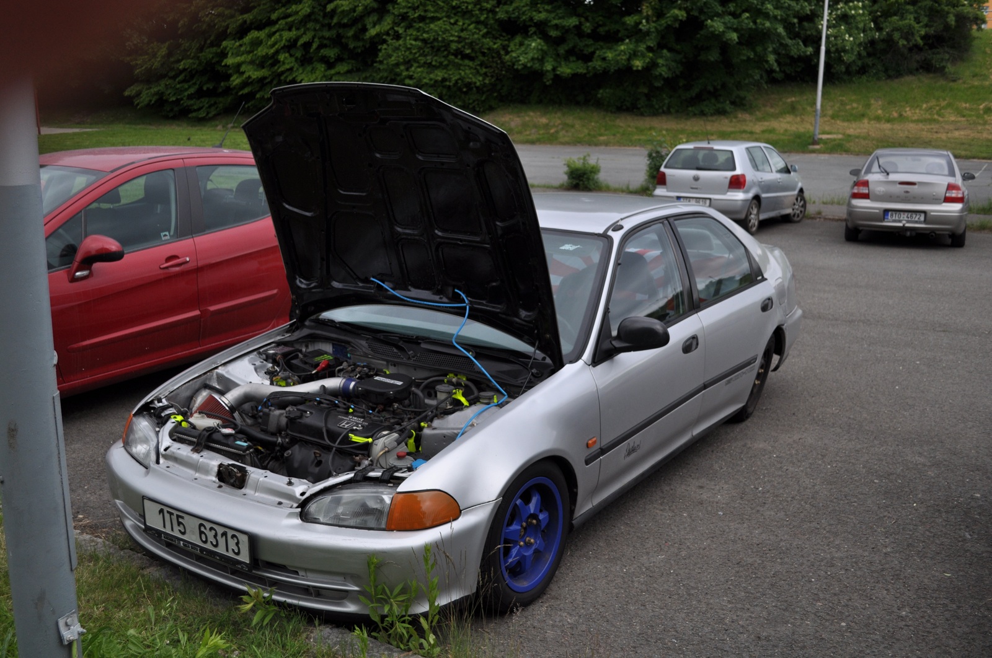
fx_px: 991
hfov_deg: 53.2
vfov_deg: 36.8
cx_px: 496
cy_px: 329
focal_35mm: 36
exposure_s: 1/1250
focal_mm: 24
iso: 200
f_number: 4.5
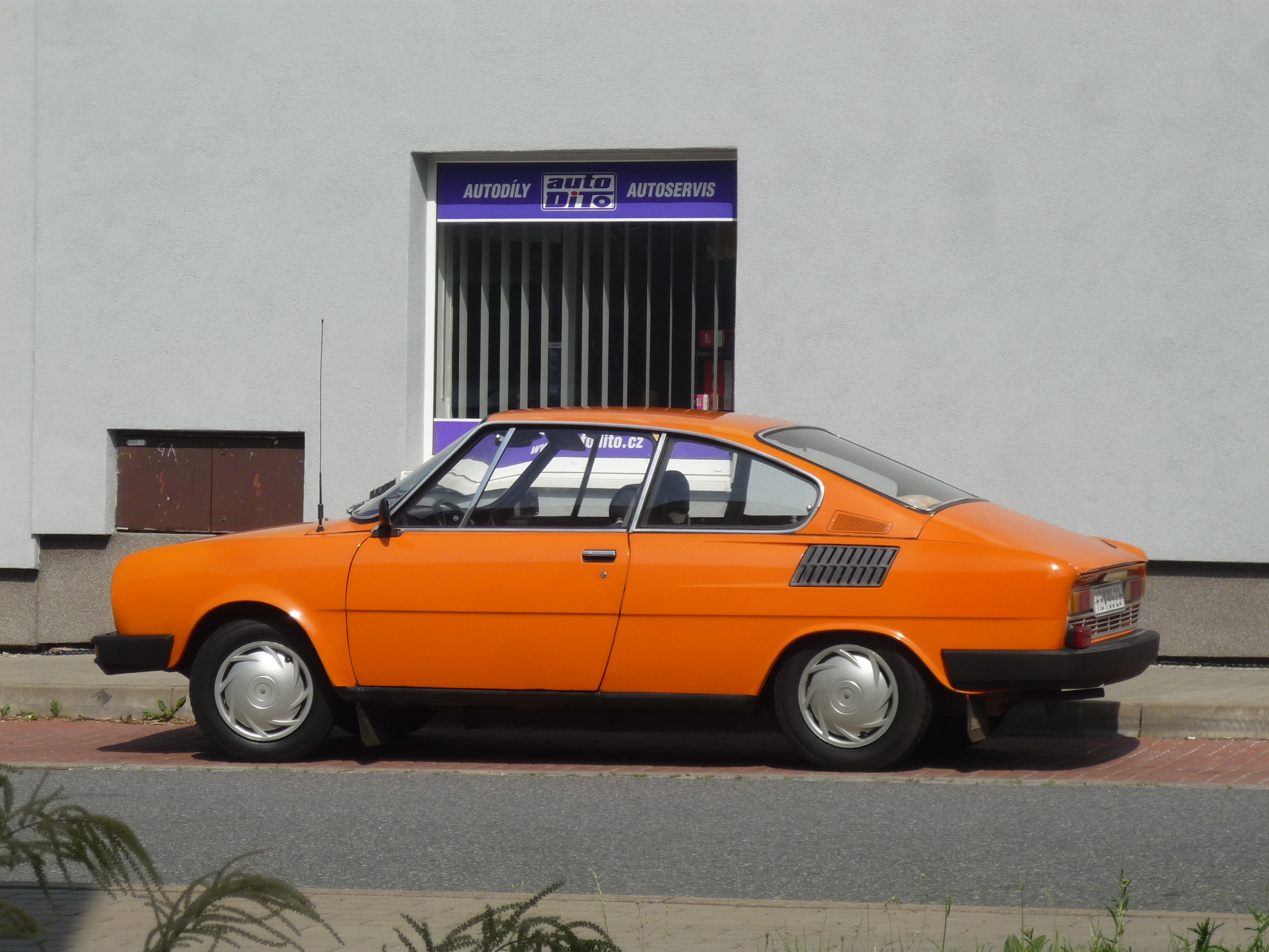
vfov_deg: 11.5
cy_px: 476
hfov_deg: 15.3
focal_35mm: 129
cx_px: 634
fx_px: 4729
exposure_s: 1/640
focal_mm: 20.8
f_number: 5.8
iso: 100
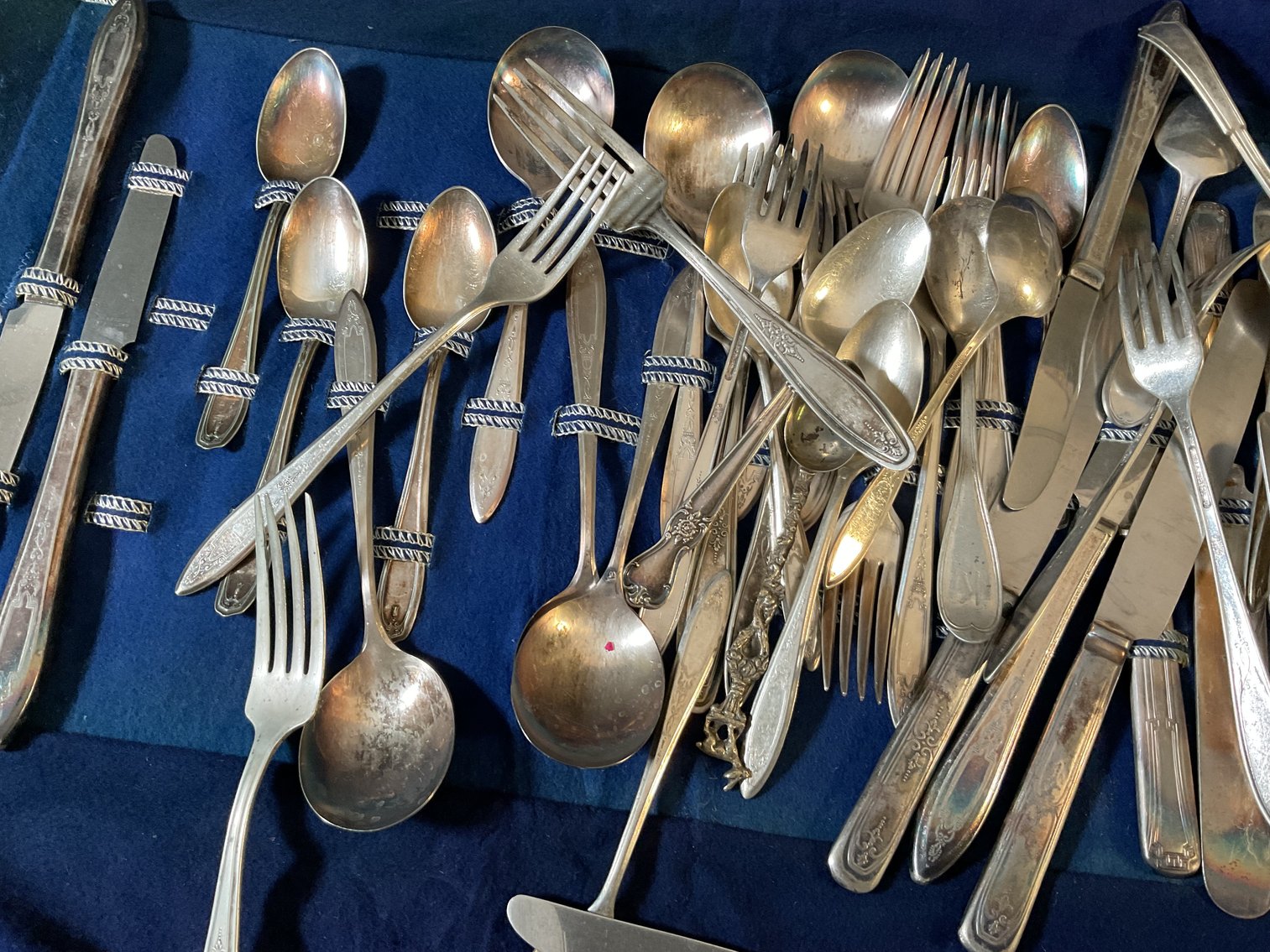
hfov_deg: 61.7
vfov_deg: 48.2
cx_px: 635
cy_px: 476
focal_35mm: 29
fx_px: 1064
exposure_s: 1/60
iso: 160
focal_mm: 3
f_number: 1.8
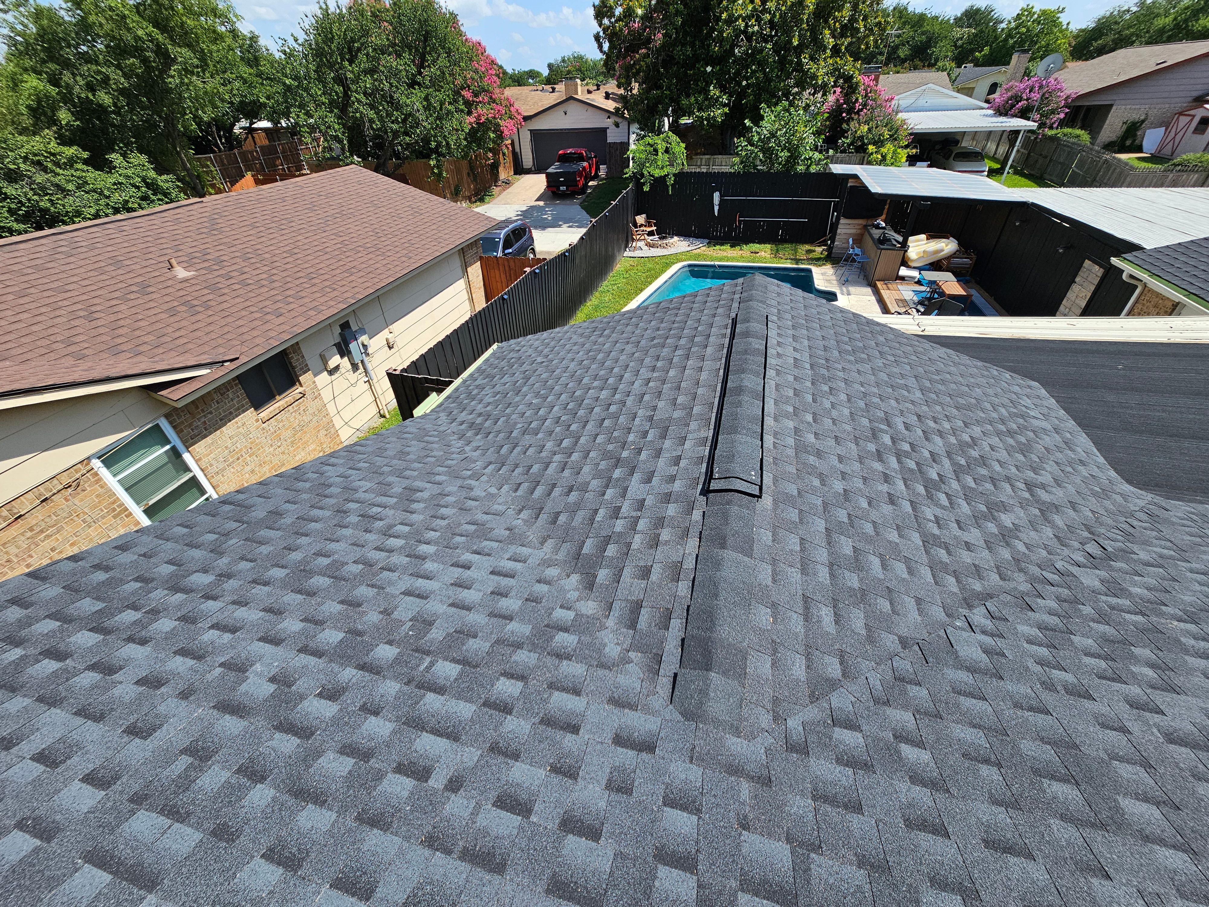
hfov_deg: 106.2
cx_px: 604
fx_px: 454
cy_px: 454
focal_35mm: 13
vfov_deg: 89.9
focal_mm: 2.2
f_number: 2.2
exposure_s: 1/1525
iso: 50
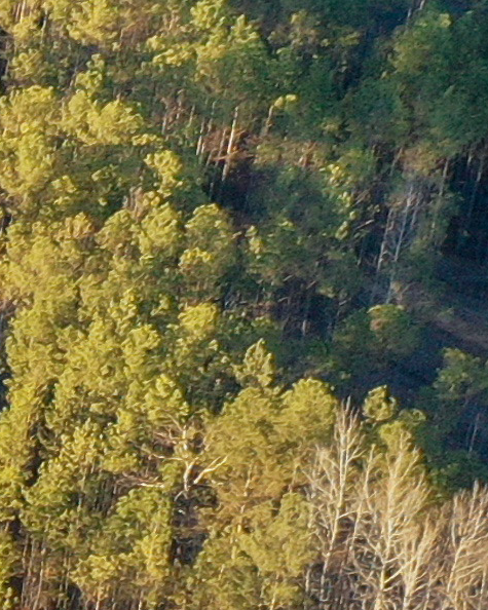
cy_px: 558
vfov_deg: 8.0
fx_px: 4370
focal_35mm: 242
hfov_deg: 5.1
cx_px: -1939
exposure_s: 1/50
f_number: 5.6
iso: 100
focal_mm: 10.26
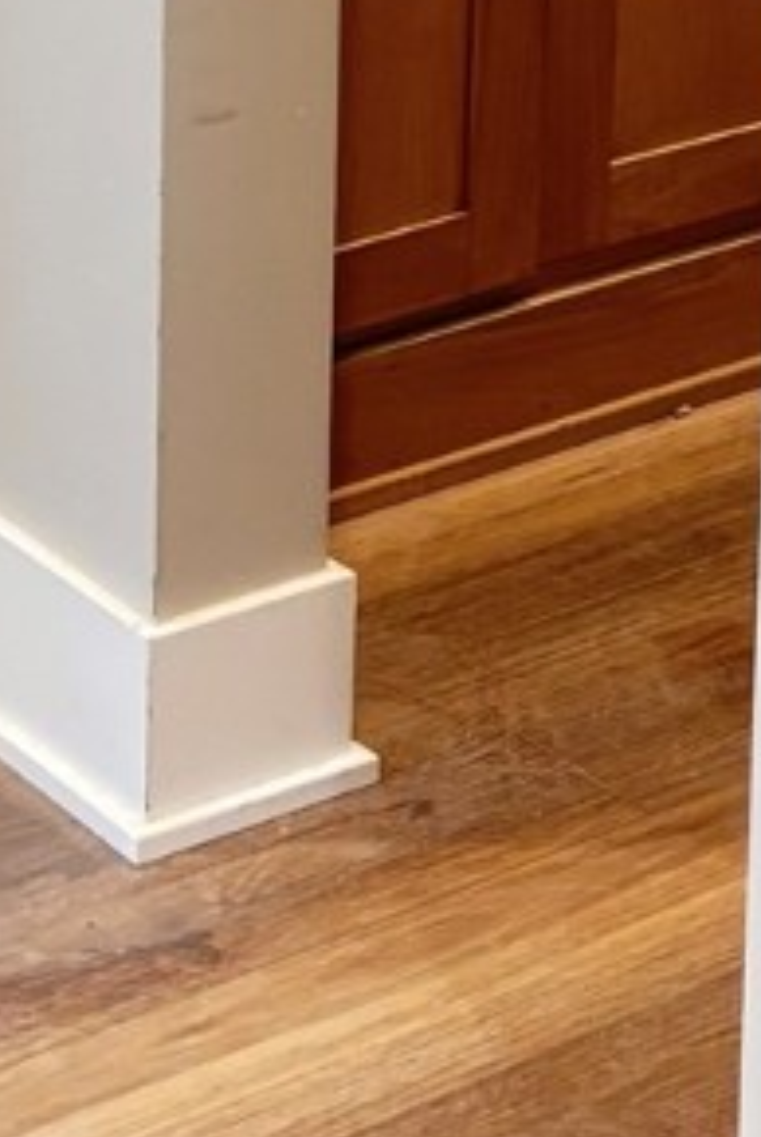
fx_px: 4523
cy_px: -745
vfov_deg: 13.2
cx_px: 1181
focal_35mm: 143
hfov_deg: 9.3
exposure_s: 1/60
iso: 250
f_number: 1.6
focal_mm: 5.96
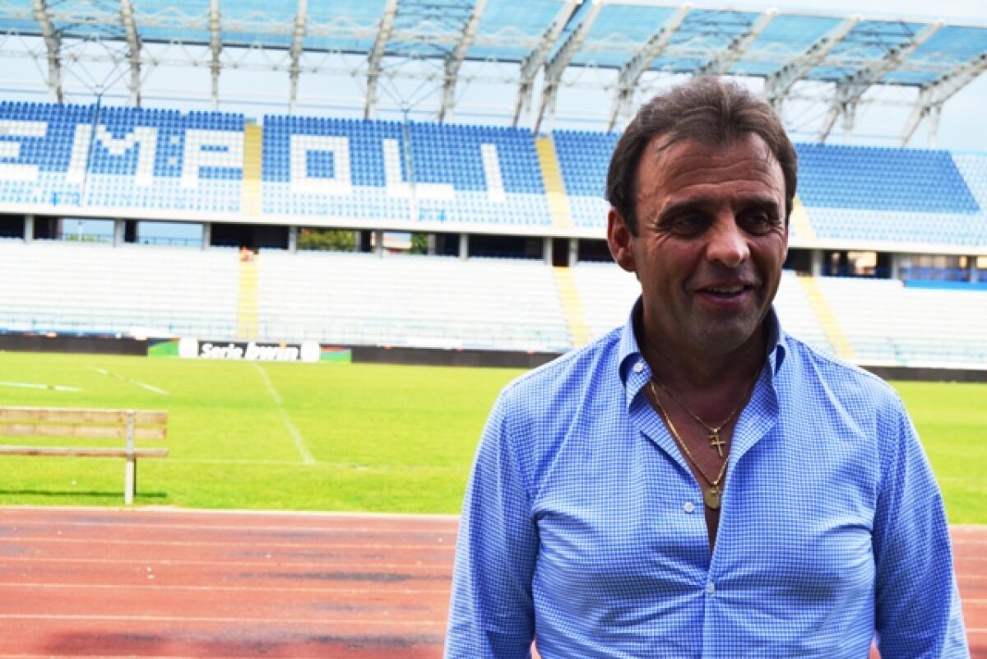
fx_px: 1728
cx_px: 494
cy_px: 330
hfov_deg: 31.9
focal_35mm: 63
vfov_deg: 21.6
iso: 100
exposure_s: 1/250
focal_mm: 42
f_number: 8
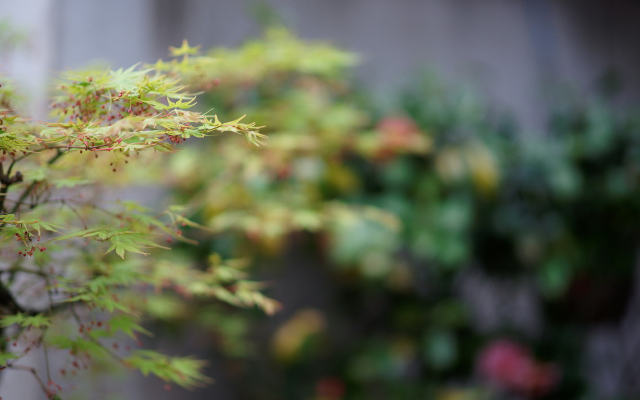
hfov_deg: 23.8
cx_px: 321
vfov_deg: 15.0
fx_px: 1518
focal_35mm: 87
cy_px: 206
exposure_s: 1/500
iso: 200
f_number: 1.4
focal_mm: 85
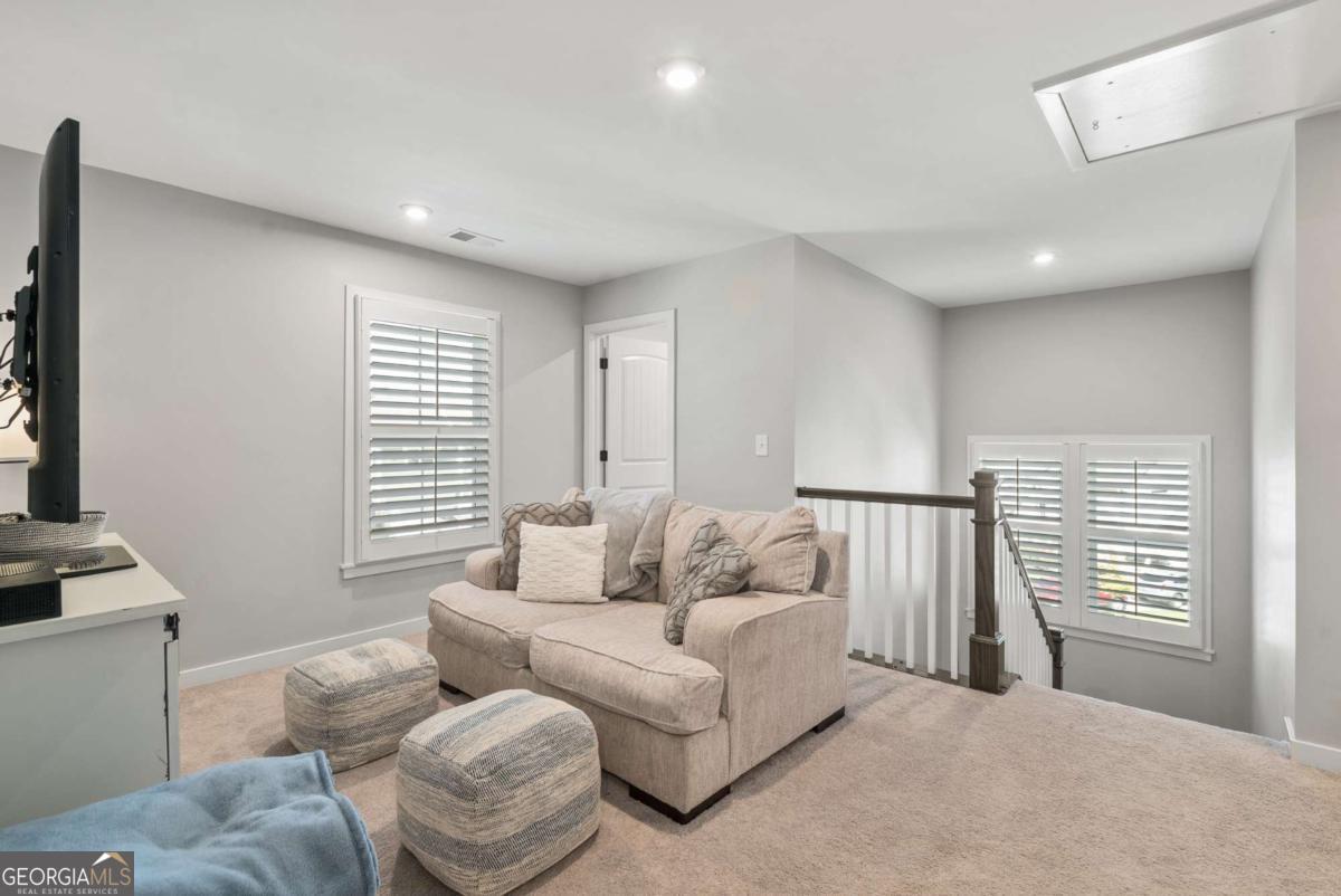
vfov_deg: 73.8
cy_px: 448
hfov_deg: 96.7
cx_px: 670
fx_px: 596
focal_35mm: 16
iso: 250
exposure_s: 1/2.5
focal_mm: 16
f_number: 8
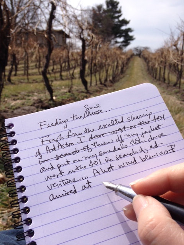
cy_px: 122
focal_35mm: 35
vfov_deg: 52.6
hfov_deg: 40.7
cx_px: 92
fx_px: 248
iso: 50
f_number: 2.4
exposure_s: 1/2123
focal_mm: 4.28
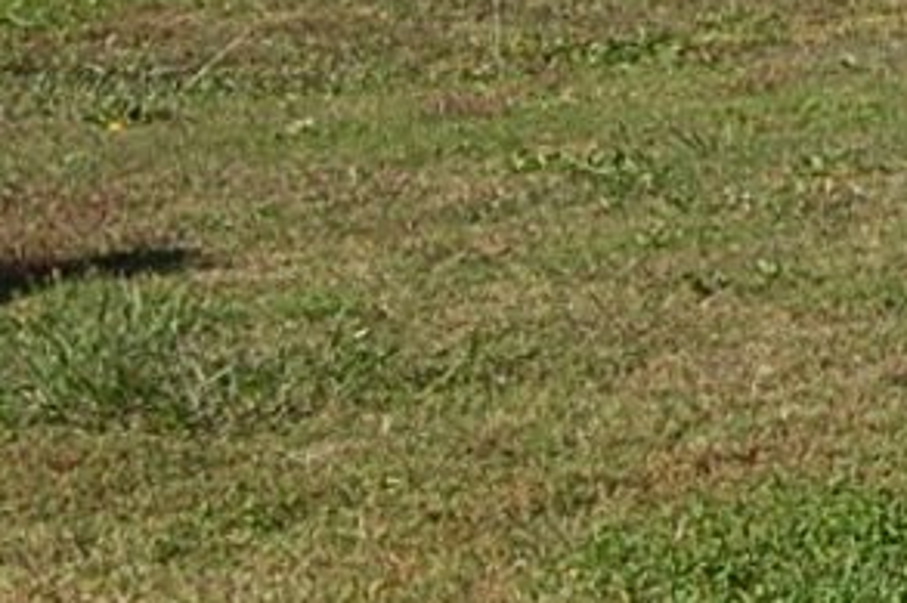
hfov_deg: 9.0
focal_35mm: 192
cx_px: 2571
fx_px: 4834
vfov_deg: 7.0
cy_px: -400
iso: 200
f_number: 9
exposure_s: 1/320
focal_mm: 22
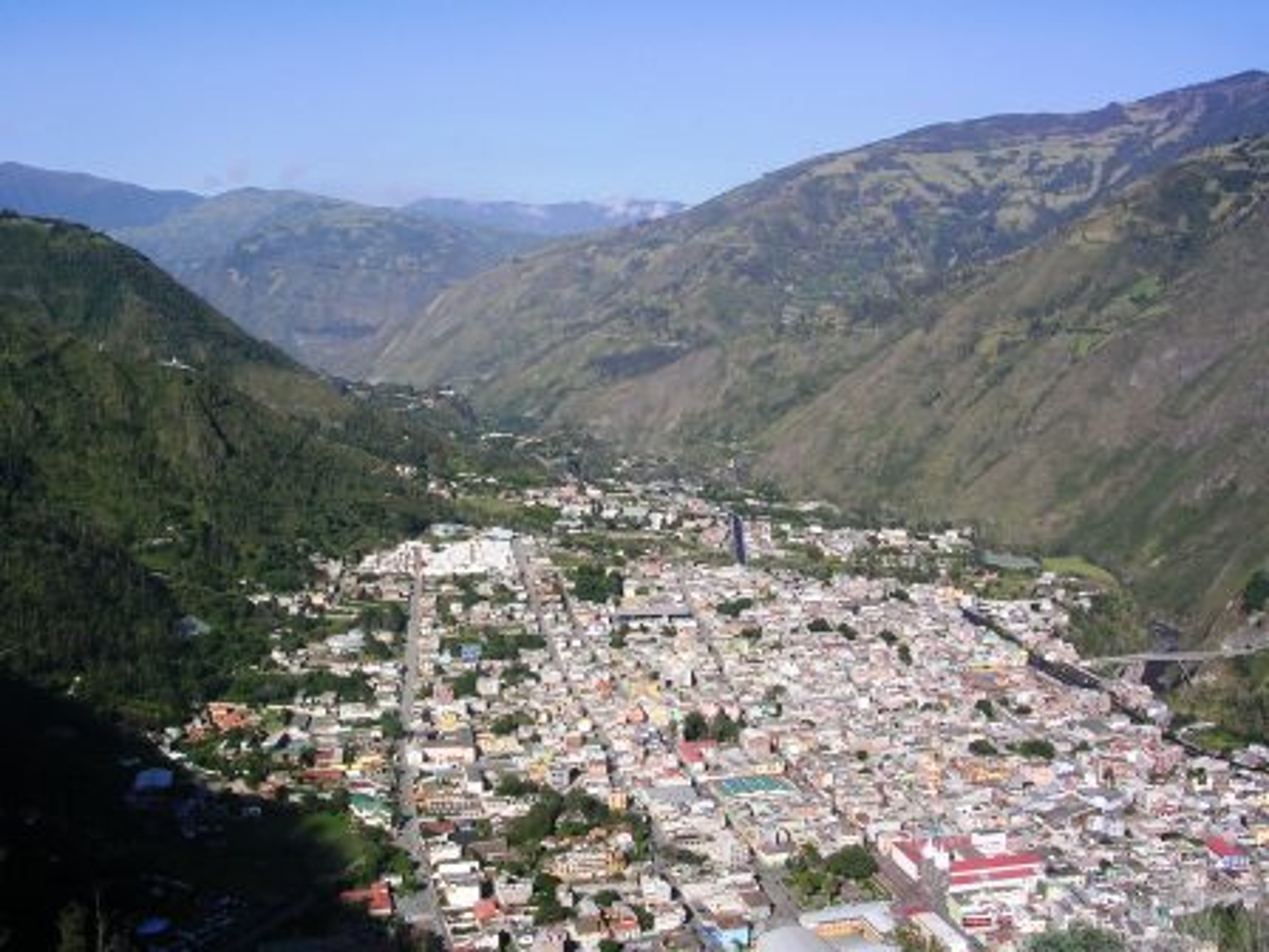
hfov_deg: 49.0
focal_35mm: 38
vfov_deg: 37.7
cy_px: 476
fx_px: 1393
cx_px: 634
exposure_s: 1/370
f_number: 5.6
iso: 50
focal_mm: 5.8
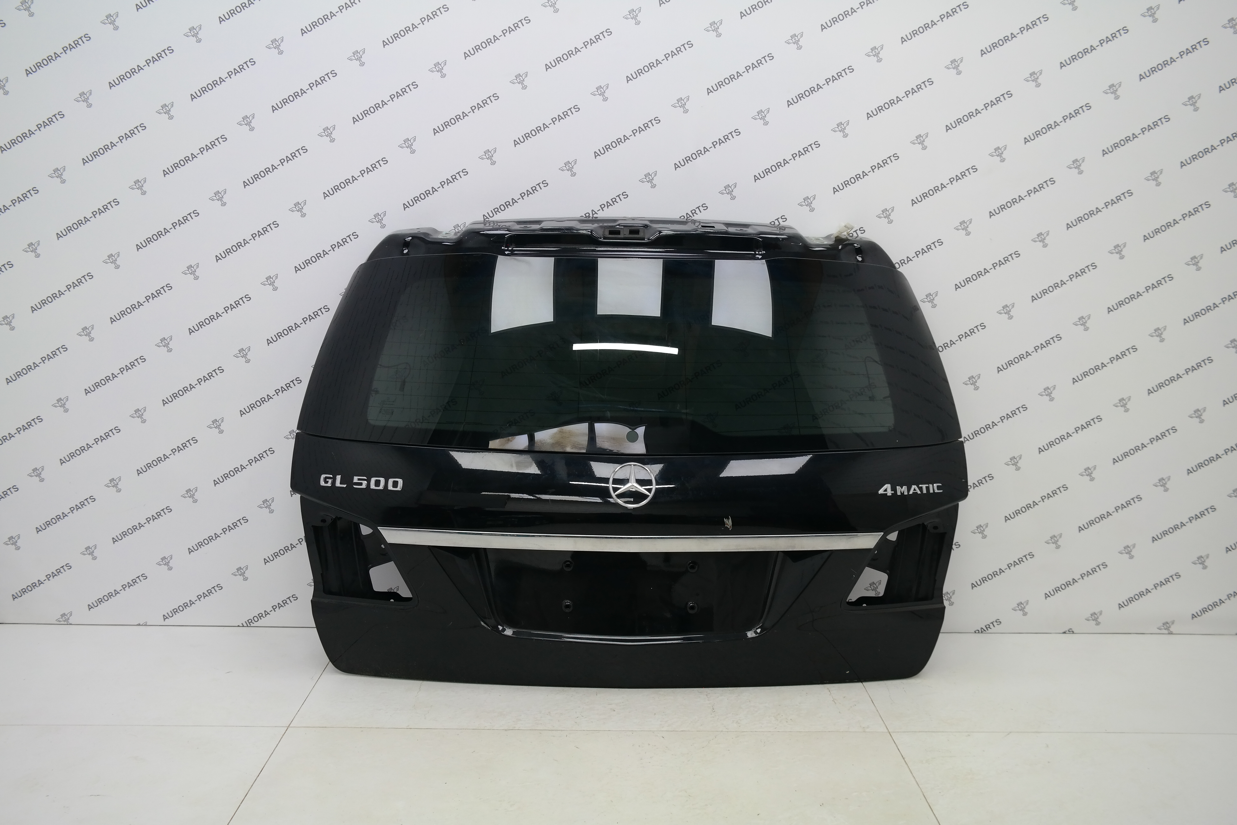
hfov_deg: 44.5
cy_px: 412
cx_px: 618
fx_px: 1512
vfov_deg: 30.5
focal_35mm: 44
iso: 400
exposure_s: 1/50
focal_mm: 29
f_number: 5.6
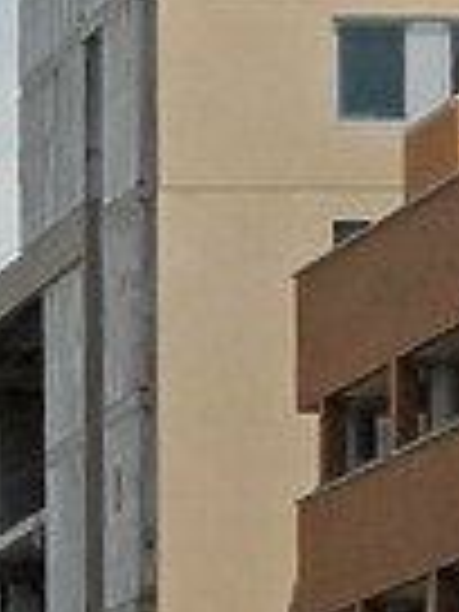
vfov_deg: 2.5
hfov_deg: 1.9
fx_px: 13808
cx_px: 724
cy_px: -86
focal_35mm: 781
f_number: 20
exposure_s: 1/800
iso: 2000
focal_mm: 82
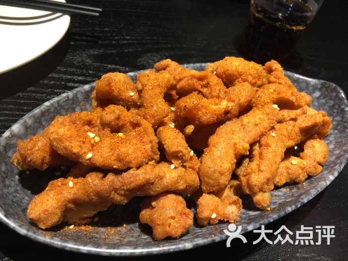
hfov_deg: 61.7
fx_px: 292
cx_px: 174
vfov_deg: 48.2
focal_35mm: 29
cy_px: 130
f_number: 2.2
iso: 40
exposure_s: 1/17
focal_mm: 4.15
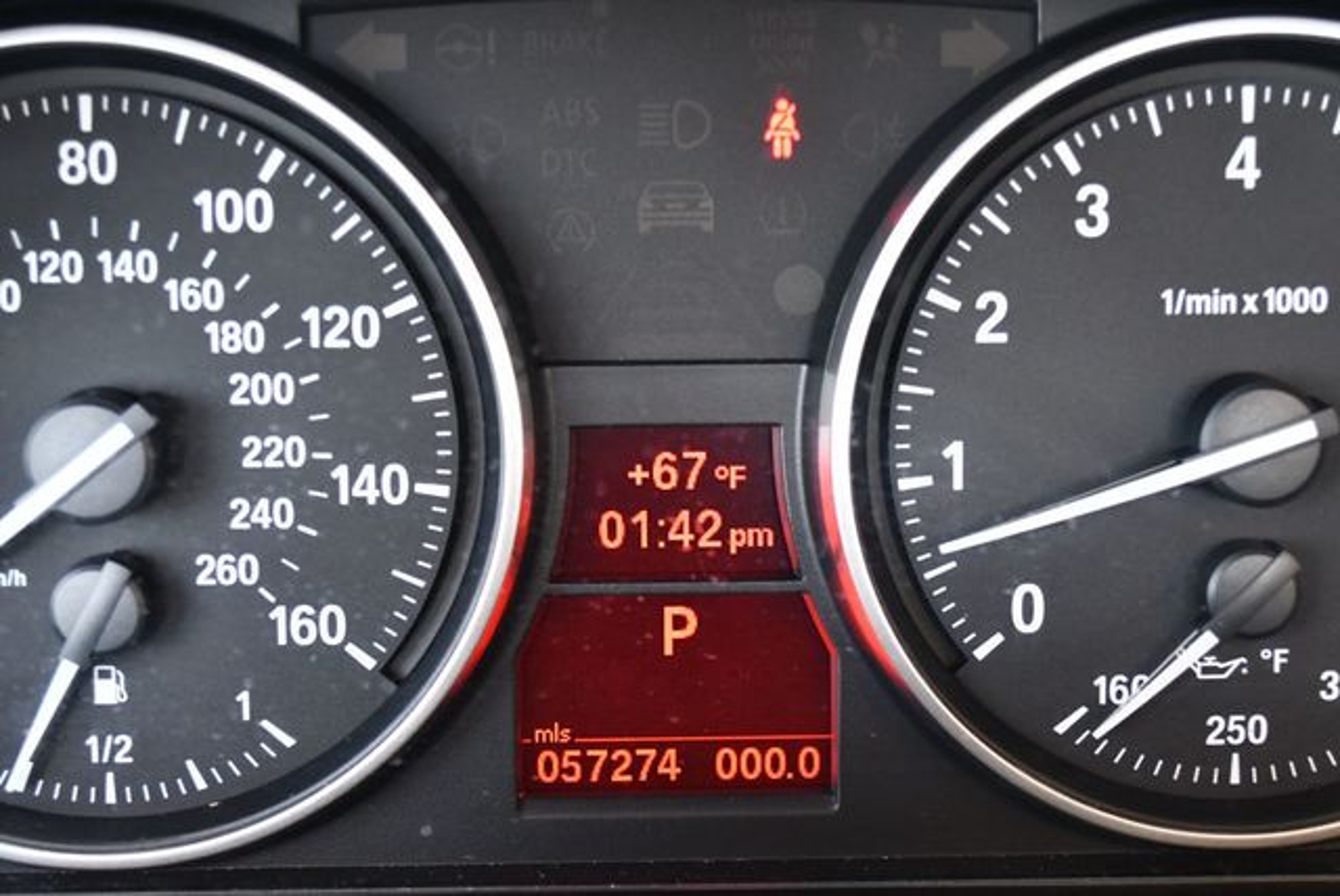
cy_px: 448
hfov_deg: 31.4
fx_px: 2384
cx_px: 670
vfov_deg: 21.3
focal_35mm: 64
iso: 1250
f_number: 4.8
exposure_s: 1/125
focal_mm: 32
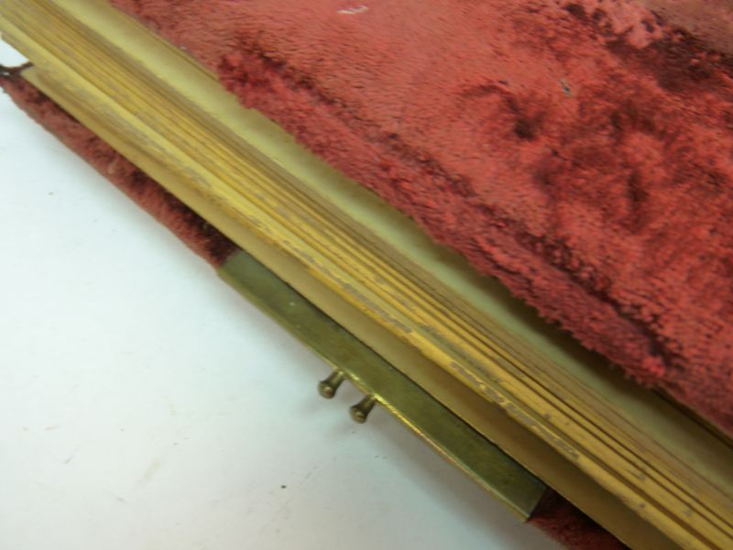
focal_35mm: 27
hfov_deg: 65.3
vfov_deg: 51.4
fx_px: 572
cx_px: 366
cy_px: 275
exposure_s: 1/25
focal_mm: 4.8
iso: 160
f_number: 2.8
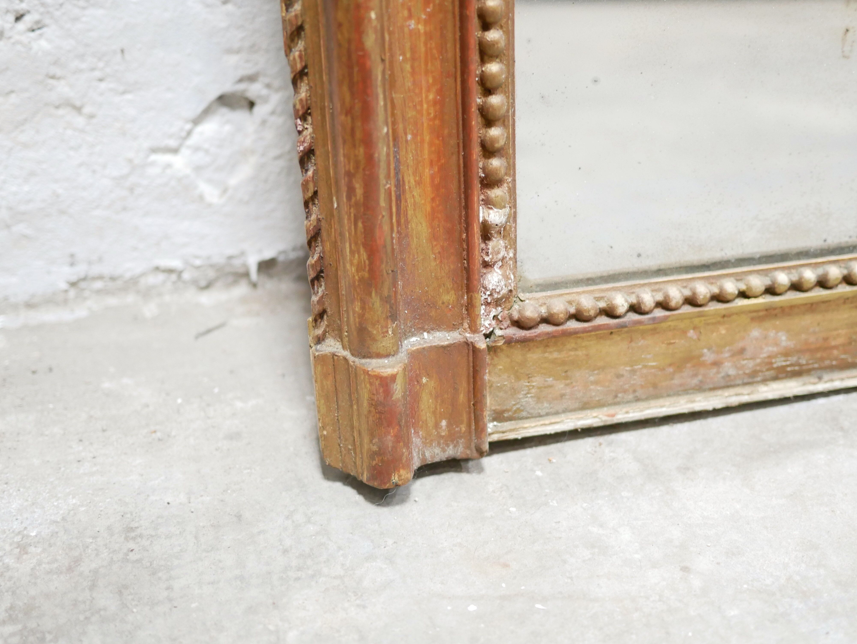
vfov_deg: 31.5
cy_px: 324
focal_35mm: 46
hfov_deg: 41.2
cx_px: 448
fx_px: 1139
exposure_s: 1/60
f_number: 1.7
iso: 1250
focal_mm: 20
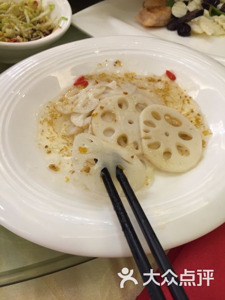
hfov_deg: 48.2
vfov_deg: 61.7
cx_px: 112
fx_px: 251
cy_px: 150
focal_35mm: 29
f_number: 2.2
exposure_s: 1/30
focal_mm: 4.15
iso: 50
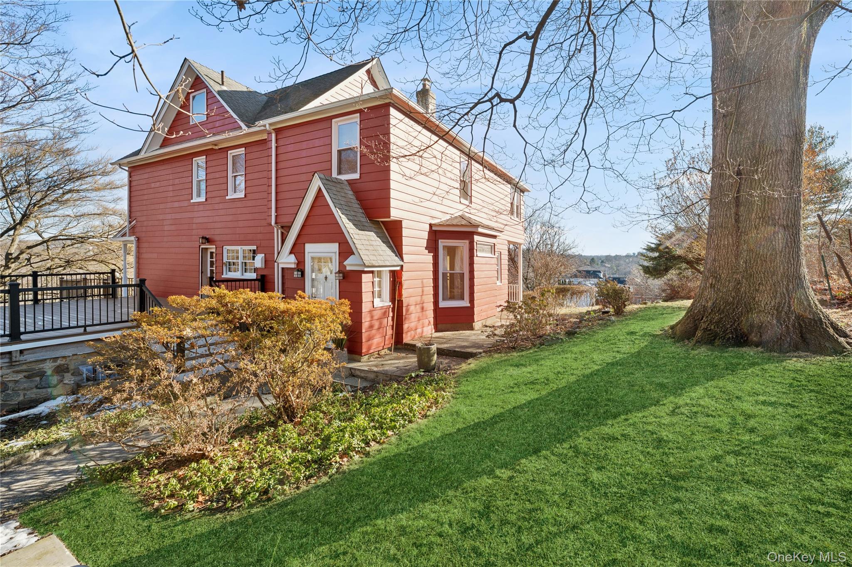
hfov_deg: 104.3
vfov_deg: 81.1
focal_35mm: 14
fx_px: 331
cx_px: 426
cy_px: 284
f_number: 11
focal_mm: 14
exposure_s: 1/80
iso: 200
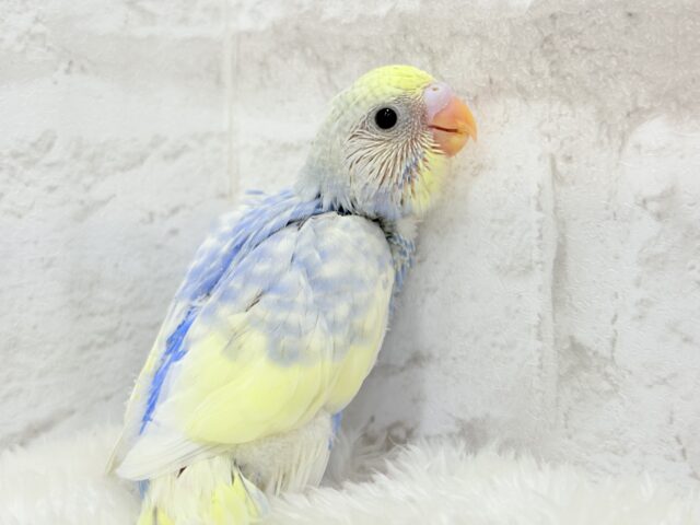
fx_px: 1052
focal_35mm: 52
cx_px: 350
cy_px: 262
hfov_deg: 36.8
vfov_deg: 28.0
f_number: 1.6
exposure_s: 1/100
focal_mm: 5.96
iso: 80
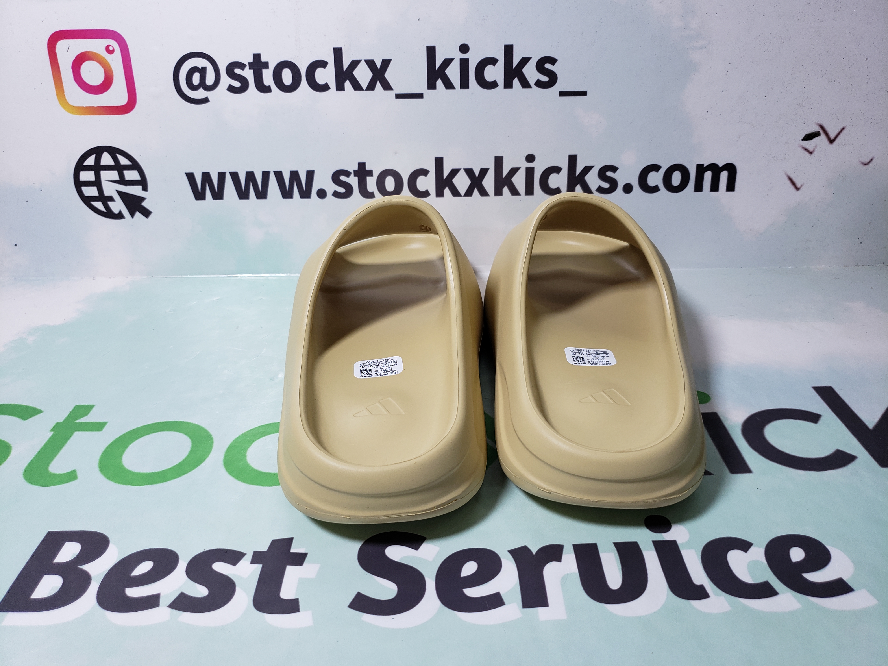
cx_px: 444
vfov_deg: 53.1
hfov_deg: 67.3
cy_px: 333
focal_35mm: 26
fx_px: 667
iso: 50
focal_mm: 4.3
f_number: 1.5
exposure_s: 1/450
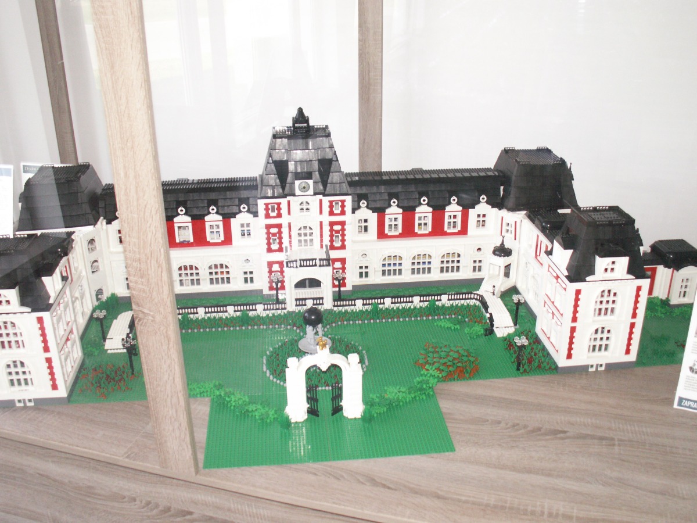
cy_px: 262
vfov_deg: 40.7
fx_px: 705
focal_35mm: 35
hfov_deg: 52.6
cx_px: 348
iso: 160
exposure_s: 1/125
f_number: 2.8
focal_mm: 5.86
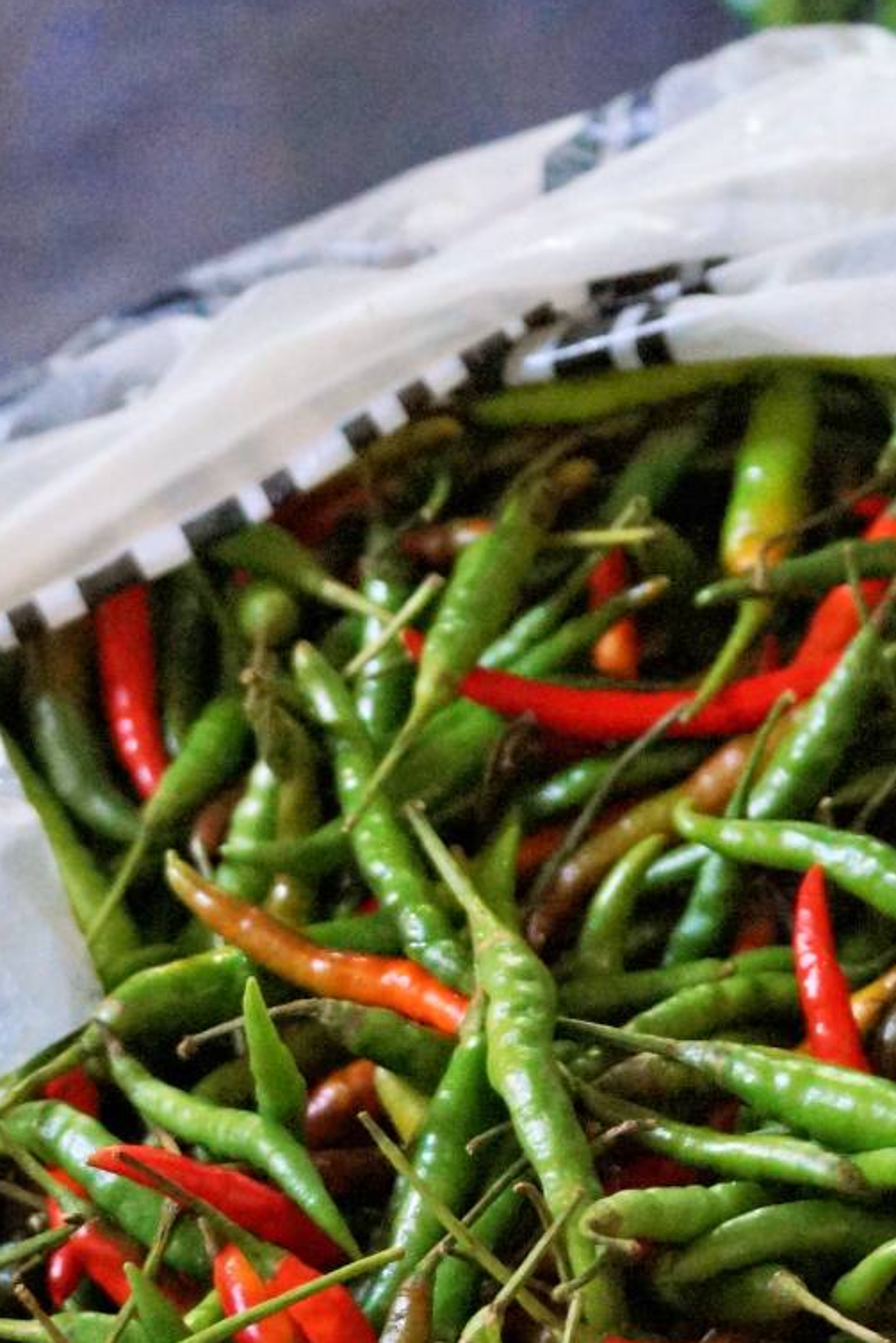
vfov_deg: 6.2
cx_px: 524
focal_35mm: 331
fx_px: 12351
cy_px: 1090
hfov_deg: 4.2
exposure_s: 1/160
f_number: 5
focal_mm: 130
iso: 6400
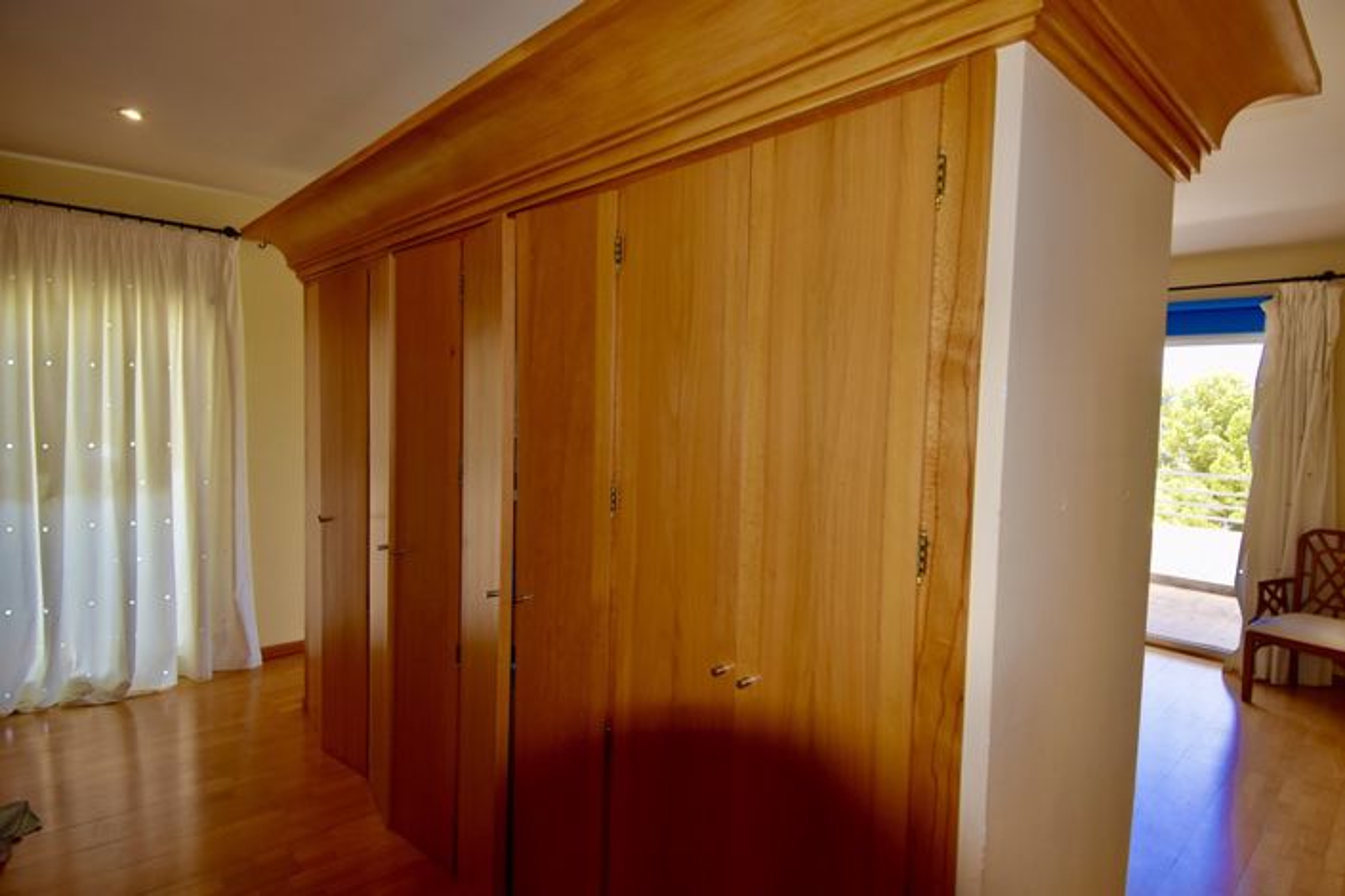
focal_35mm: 18
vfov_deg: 67.4
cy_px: 448
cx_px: 672
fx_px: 672
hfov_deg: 90.0
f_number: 5.6
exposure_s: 1/125
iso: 200
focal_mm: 12
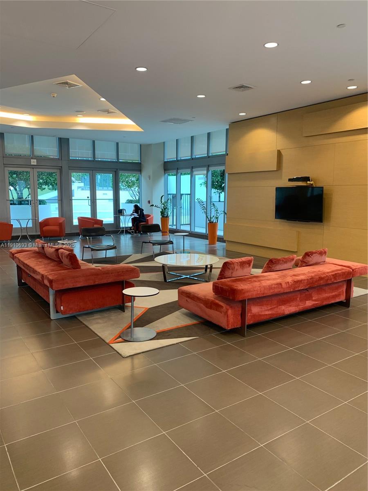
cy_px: 246
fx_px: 369
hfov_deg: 53.1
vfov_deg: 67.3
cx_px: 184
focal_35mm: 26
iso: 80
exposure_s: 1/60
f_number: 1.8
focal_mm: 4.25
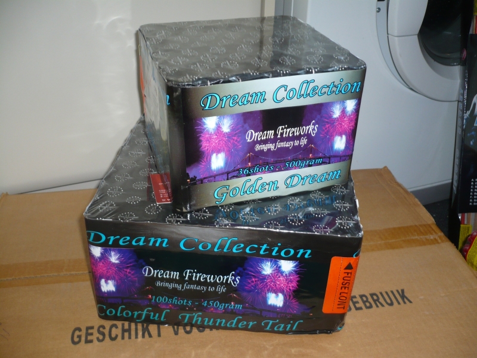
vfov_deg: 40.7
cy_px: 179
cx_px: 238
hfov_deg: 52.6
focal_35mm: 35
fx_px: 482
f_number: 2.8
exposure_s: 1/30
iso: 100
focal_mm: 5.8
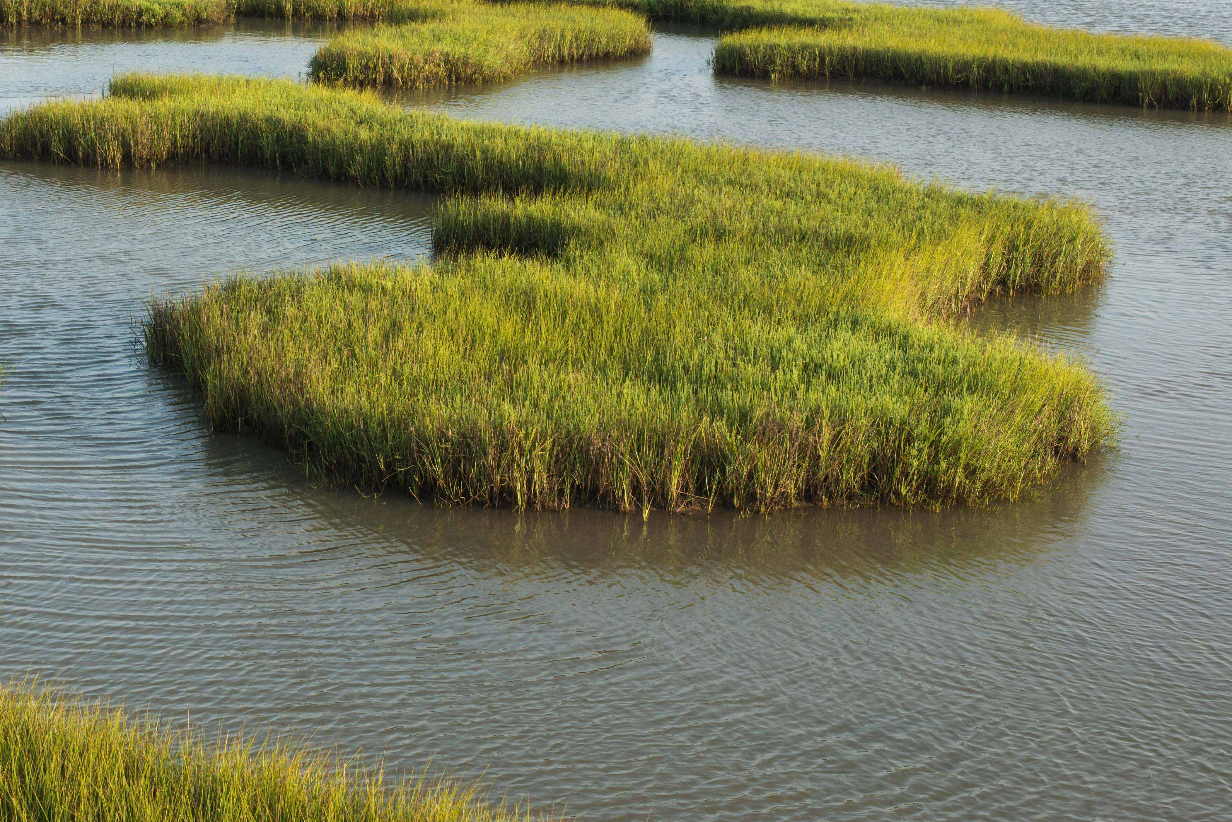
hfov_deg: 23.9
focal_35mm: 84
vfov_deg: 16.3
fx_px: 2875
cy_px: 329
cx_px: 301
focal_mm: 48
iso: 500
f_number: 9
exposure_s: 1/400
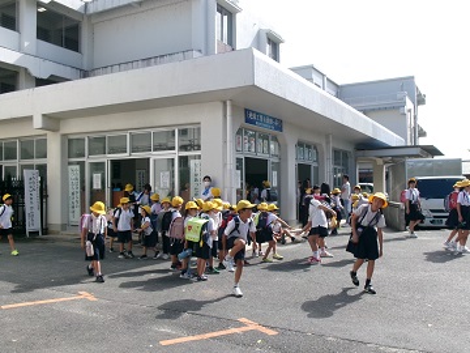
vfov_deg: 39.7
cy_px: 176
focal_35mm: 36
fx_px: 489
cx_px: 235
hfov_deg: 51.4
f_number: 11.8
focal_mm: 6.4
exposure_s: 1/90
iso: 100
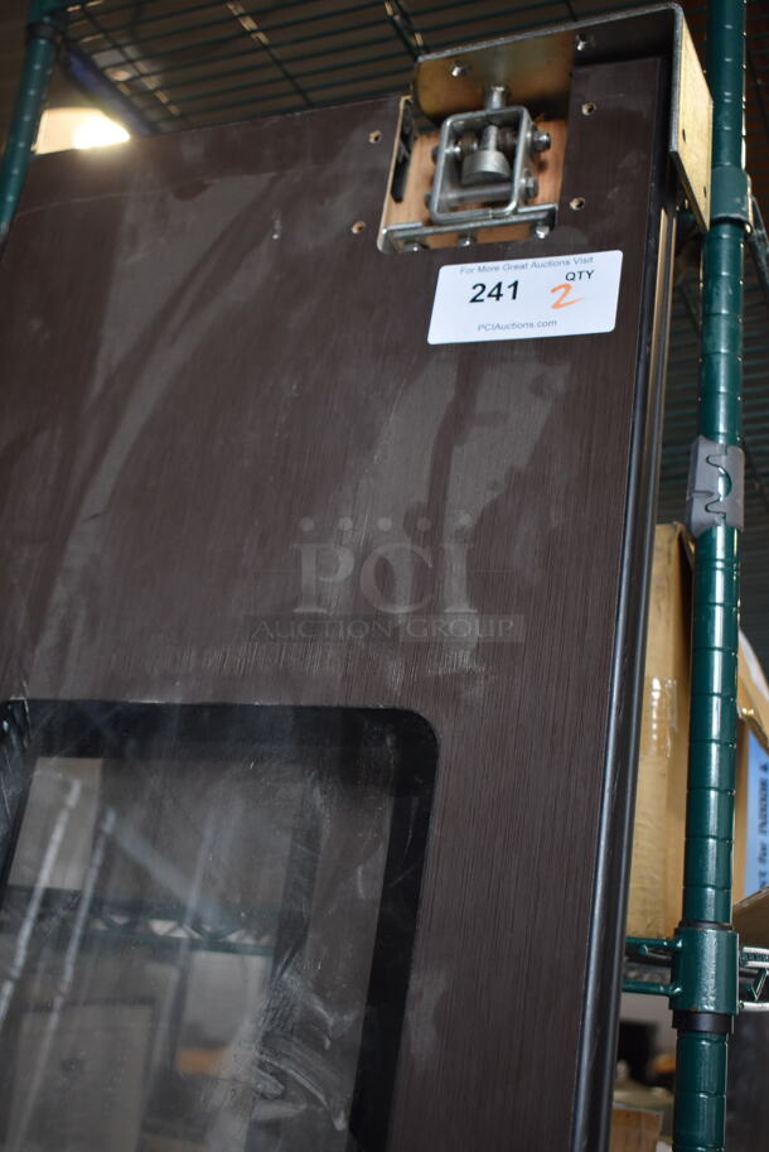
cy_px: 576
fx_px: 1344
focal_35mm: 42
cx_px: 384
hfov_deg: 31.9
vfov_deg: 46.4
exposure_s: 1/160
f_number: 4.2
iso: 800
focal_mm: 28
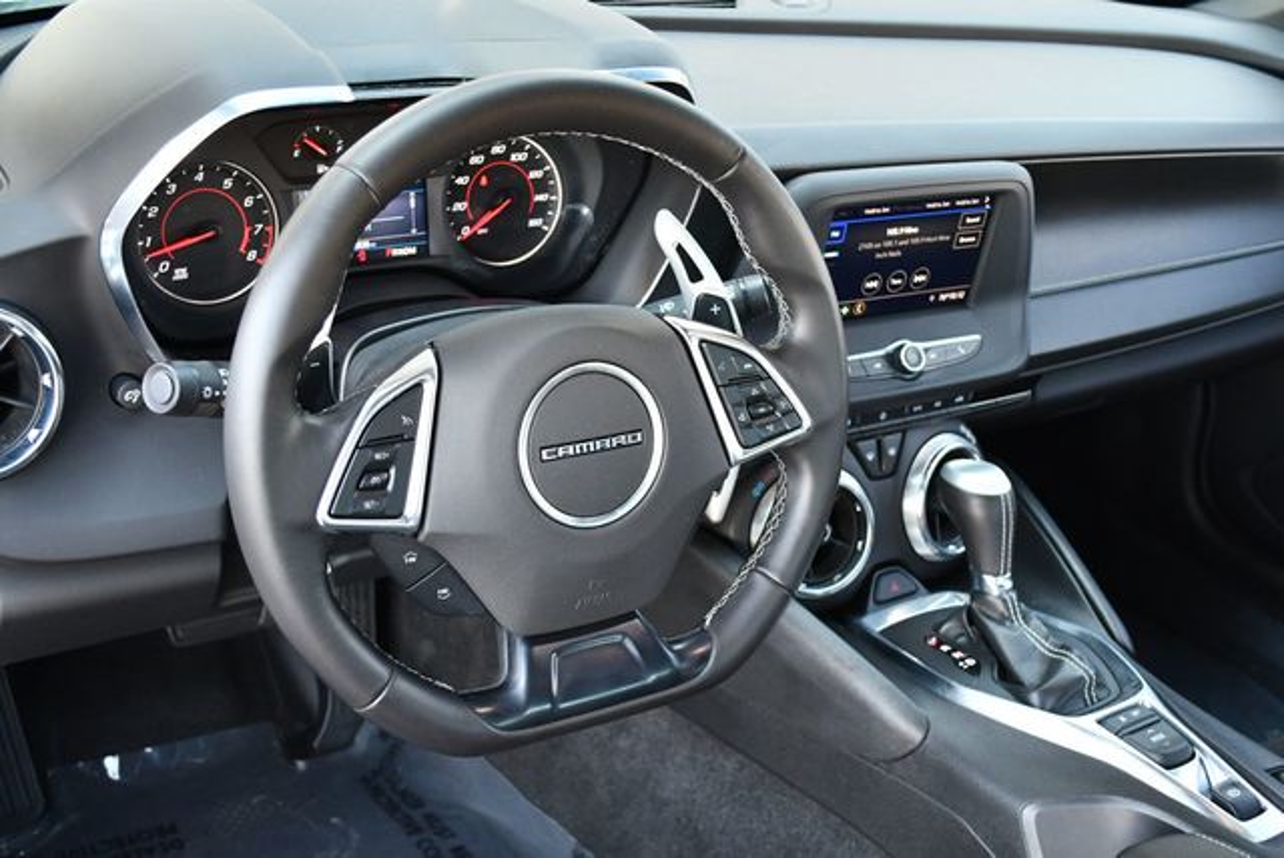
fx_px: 1571
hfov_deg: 44.5
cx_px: 642
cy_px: 429
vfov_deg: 30.6
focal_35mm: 44
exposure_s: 1/125
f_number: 3.8
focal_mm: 22
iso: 1000
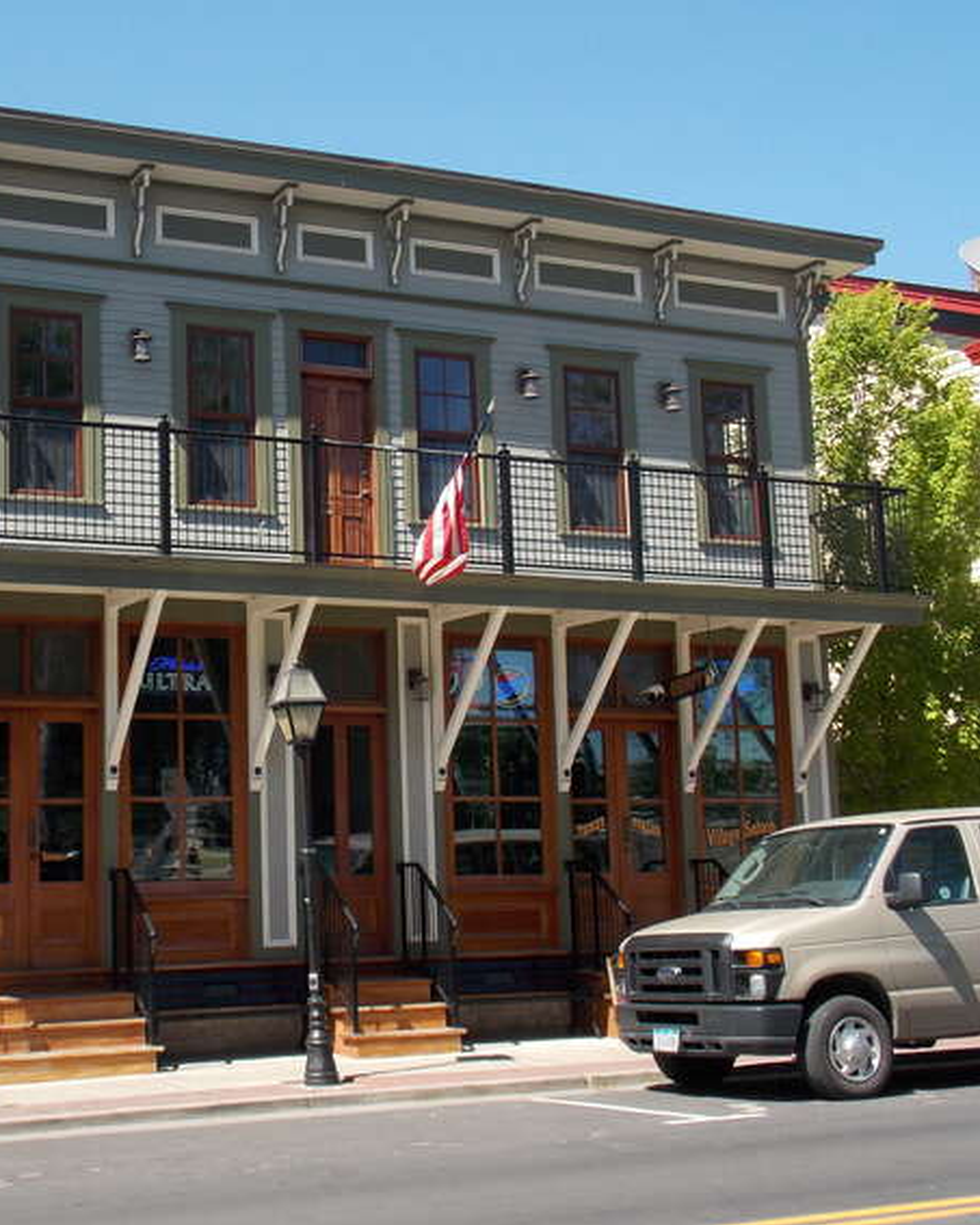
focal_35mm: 49
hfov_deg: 30.2
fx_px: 1776
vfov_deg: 38.0
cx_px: 221
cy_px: 604
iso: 80
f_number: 3.5
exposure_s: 1/400
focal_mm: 6.6
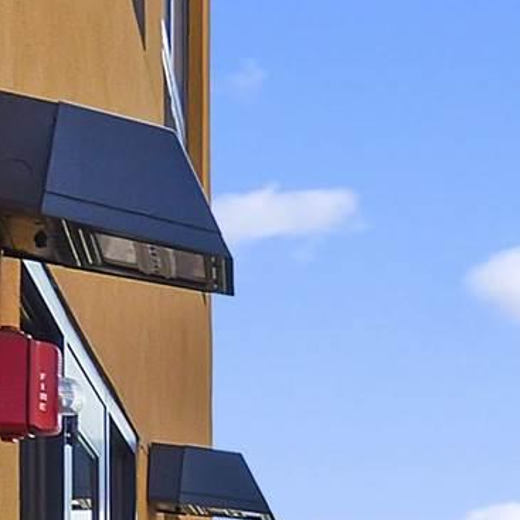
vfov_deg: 14.4
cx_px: 1736
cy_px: 740
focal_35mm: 114
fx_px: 1937
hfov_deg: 9.7
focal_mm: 16
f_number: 8
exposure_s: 1/250
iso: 1400
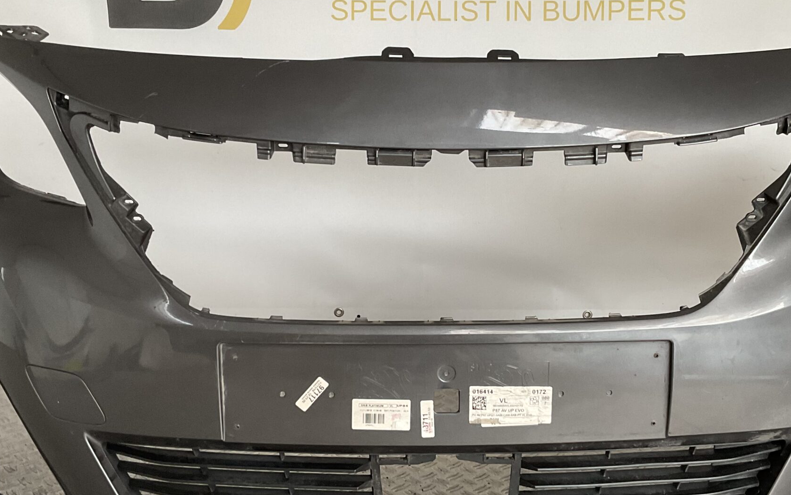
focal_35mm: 47
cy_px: 237
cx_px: 442
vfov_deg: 27.4
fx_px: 1013
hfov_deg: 42.6
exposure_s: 1/50
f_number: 1.8
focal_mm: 3
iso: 80
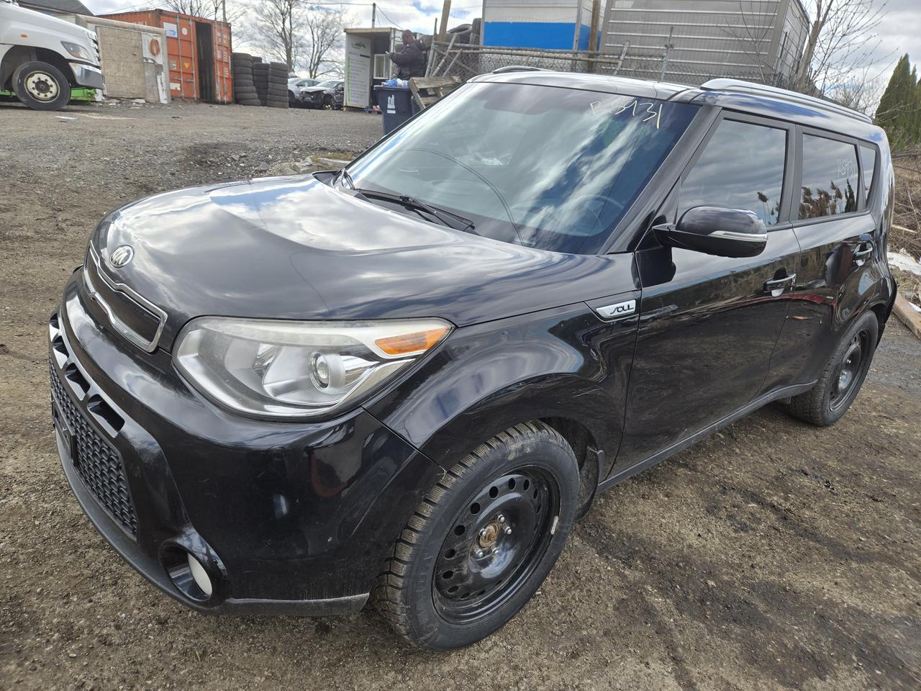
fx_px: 612
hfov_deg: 73.9
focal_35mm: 23
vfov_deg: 58.9
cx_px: 460
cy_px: 346
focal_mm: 5.4
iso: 25
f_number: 1.8
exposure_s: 1/777
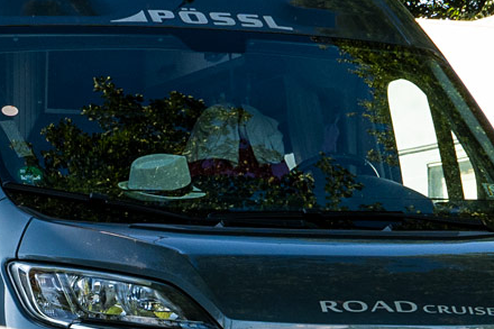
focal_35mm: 172
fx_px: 2366
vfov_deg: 7.9
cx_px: -150
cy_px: 420
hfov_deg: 11.6
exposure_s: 1/100
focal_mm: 23.4
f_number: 8
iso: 100
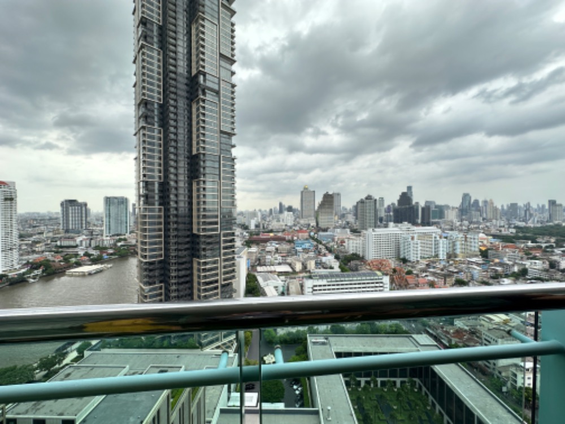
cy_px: 212
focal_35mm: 14
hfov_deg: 102.1
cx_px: 282
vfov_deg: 85.7
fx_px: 229
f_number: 2.2
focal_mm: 2.22
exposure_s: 1/703
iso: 40
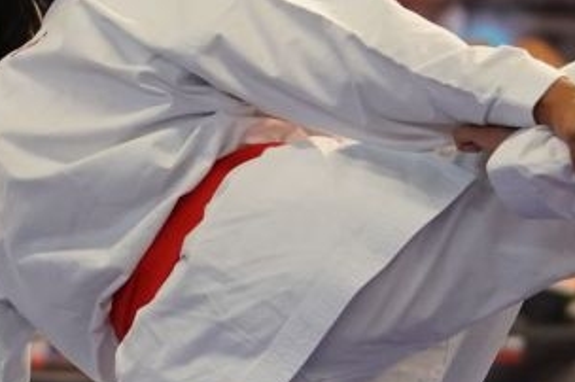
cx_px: 284
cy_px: 363
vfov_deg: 3.3
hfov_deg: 5.0
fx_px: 6621
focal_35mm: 415
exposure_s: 1/500
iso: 1250
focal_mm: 70
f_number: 2.8
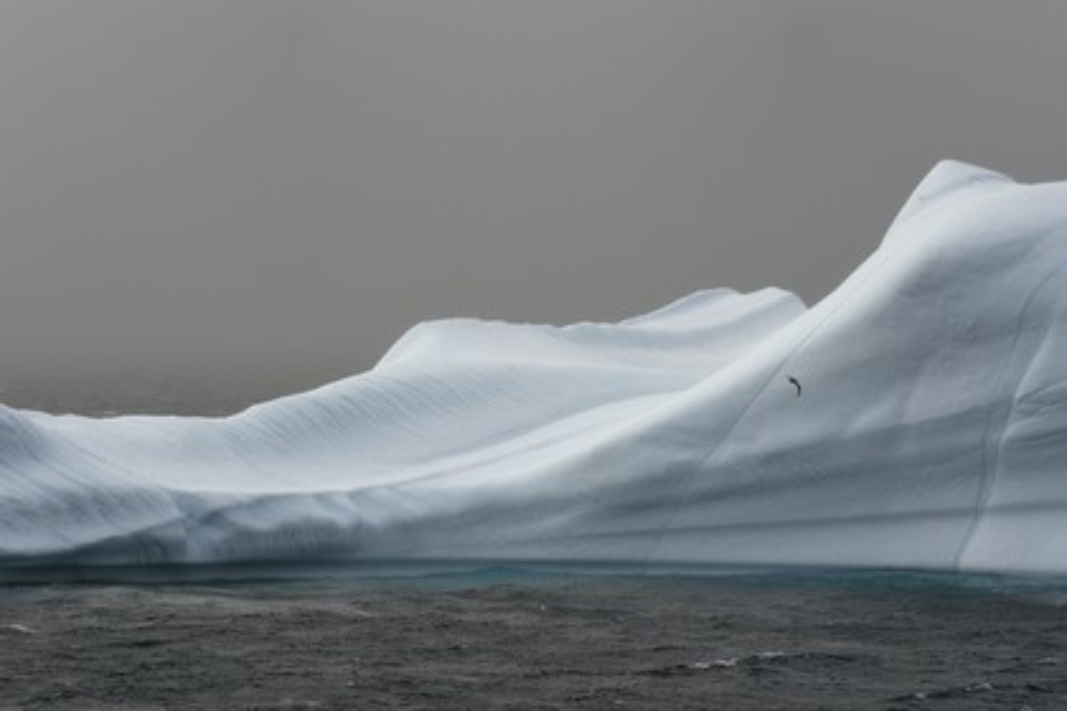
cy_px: 356
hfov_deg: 10.3
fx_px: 5927
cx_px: 534
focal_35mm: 200
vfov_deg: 6.9
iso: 400
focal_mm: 200
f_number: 13
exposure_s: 1/800
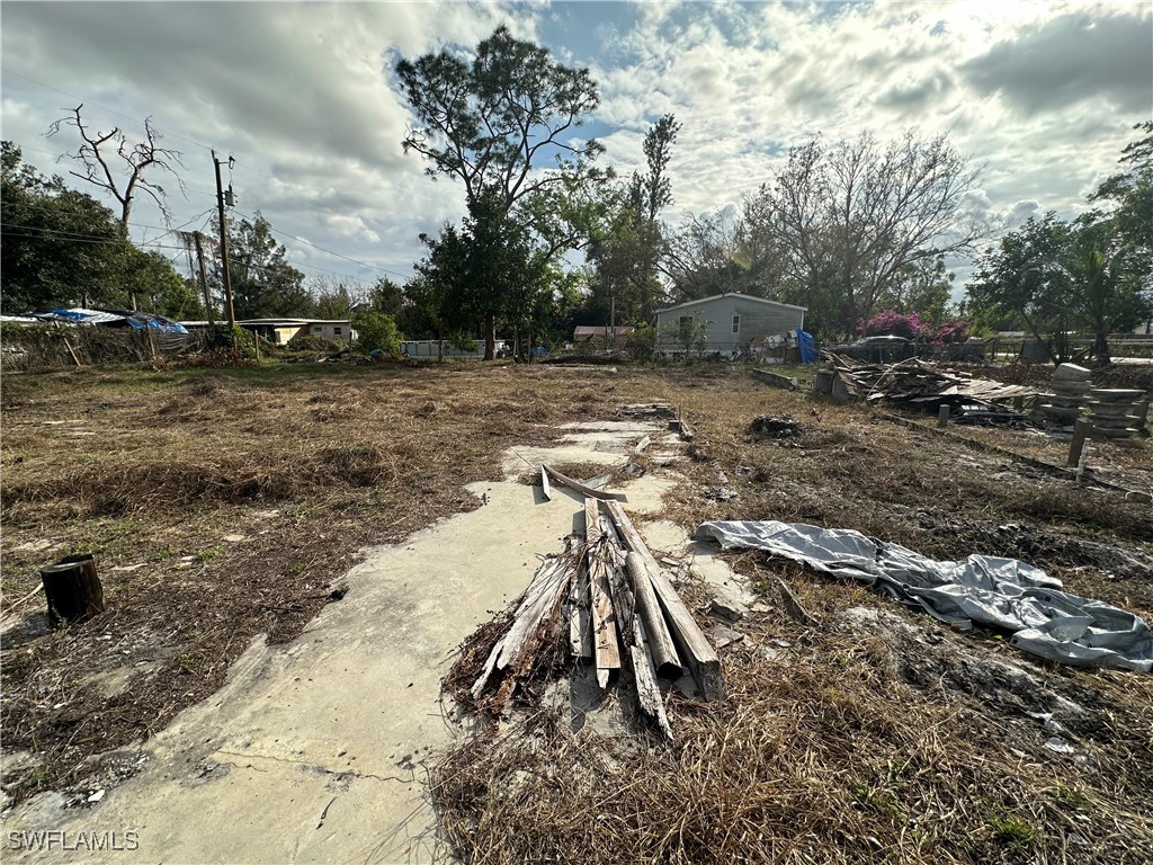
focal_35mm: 14
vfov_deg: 85.7
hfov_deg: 102.1
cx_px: 576
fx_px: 466
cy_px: 432
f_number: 2.2
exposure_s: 1/1916
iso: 40
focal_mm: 2.22
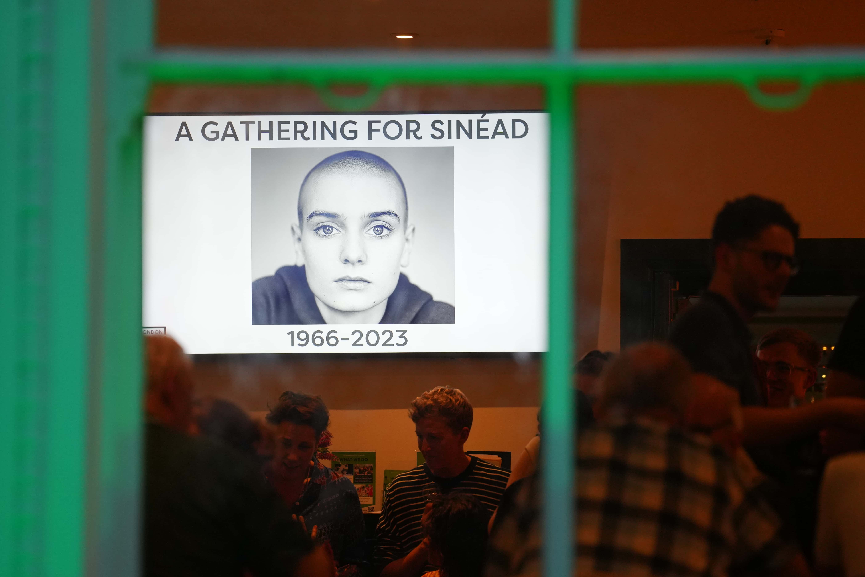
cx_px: 432
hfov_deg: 9.1
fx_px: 5430
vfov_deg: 6.1
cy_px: 288
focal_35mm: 226
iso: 1600
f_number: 2.8
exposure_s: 1/400
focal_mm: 151
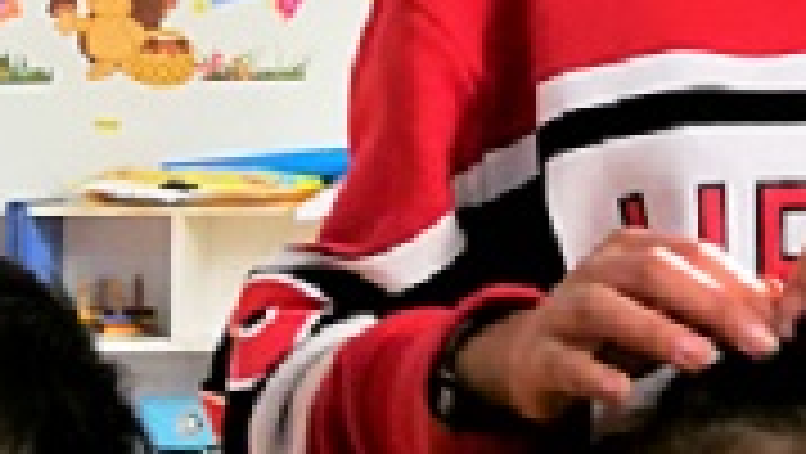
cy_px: 108
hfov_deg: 15.1
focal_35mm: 136
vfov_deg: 8.9
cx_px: 1004
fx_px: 2909
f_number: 1.8
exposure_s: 1/25
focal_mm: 3.95
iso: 320
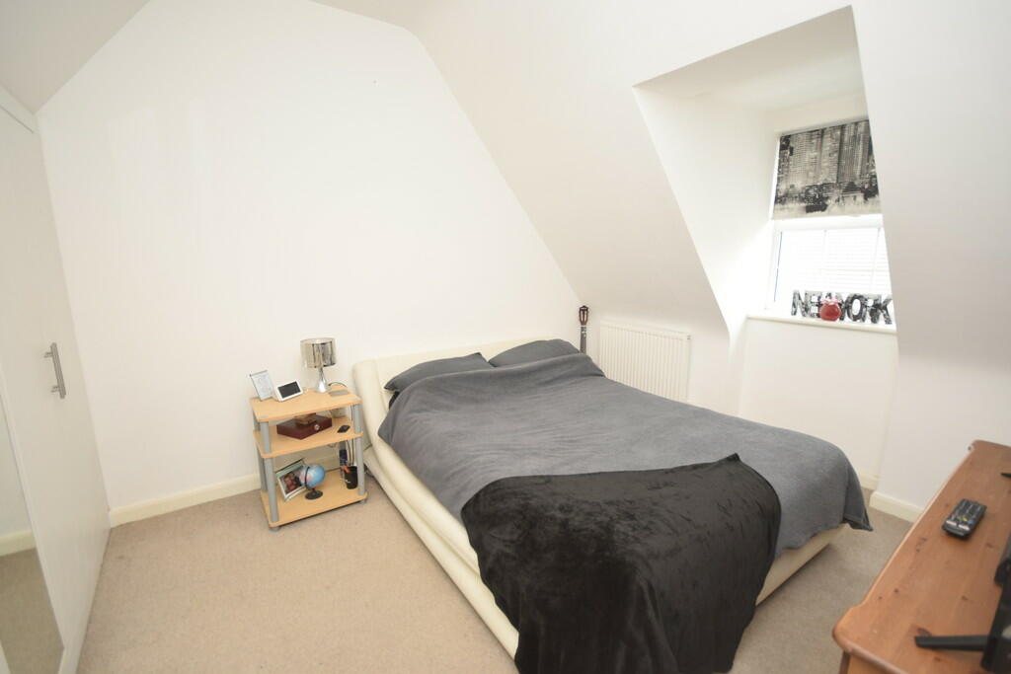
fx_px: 421
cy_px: 337
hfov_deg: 100.4
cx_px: 506
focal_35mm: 15
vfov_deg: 77.3
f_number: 4.5
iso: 800
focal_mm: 10
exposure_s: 1/80
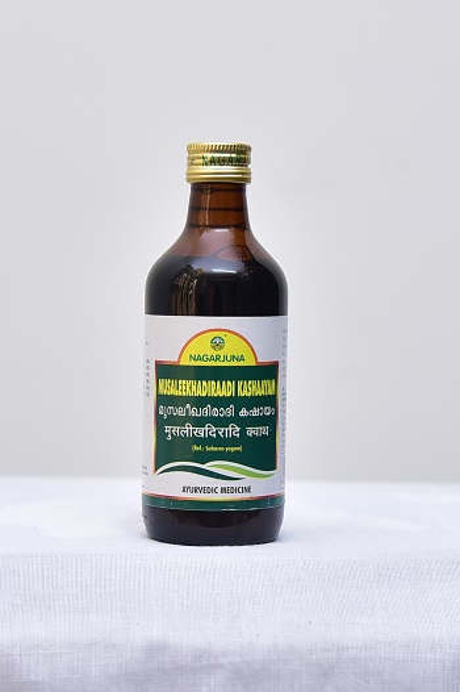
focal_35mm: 44
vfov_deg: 44.5
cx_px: 230
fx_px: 844
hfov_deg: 30.5
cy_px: 346
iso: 1250
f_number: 4
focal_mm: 44
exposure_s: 1/100
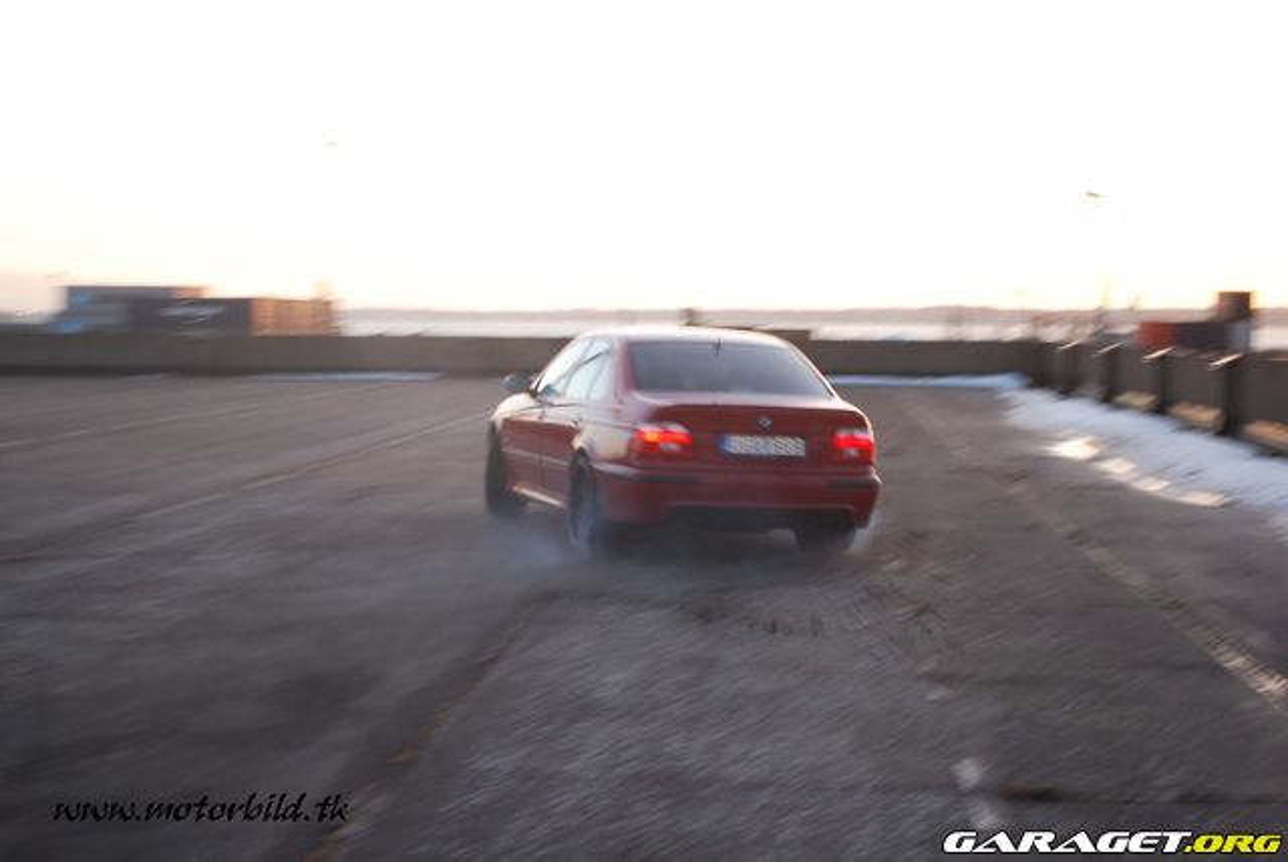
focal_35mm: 66
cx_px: 644
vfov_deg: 20.7
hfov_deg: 30.5
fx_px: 2363
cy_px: 431
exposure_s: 1/30
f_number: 5.3
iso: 360
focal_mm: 44
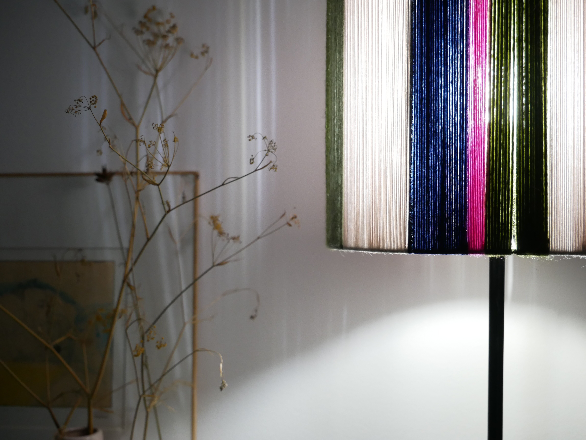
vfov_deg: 29.1
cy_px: 220
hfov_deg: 38.2
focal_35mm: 50
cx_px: 293
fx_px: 847
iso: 1000
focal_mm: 25
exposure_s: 1/60
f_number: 4.5
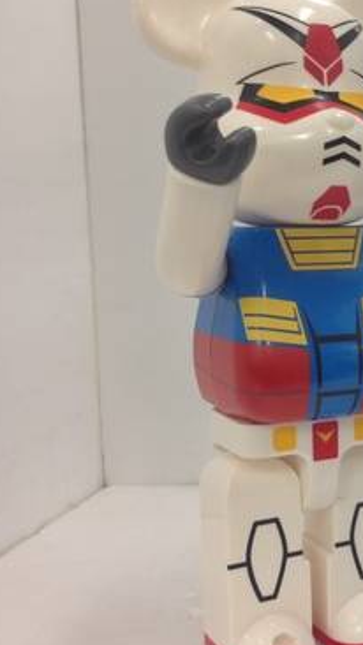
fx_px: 1009
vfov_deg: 35.4
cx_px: 460
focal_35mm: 59
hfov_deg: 19.0
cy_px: 301
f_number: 2.4
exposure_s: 1/30
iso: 50
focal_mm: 4.13
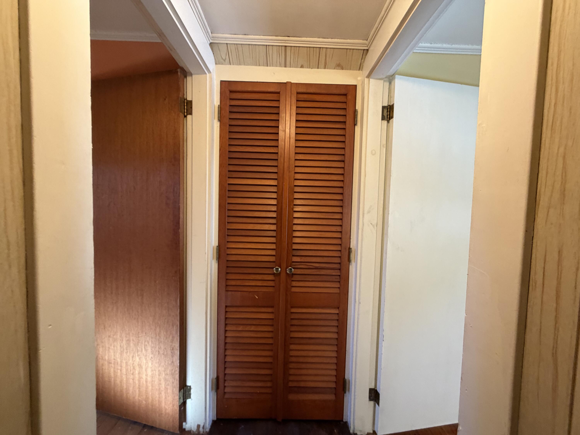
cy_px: 218
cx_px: 290
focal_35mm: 14
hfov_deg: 102.1
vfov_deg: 85.7
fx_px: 235
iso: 320
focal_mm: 2.22
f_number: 2.2
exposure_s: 1/60
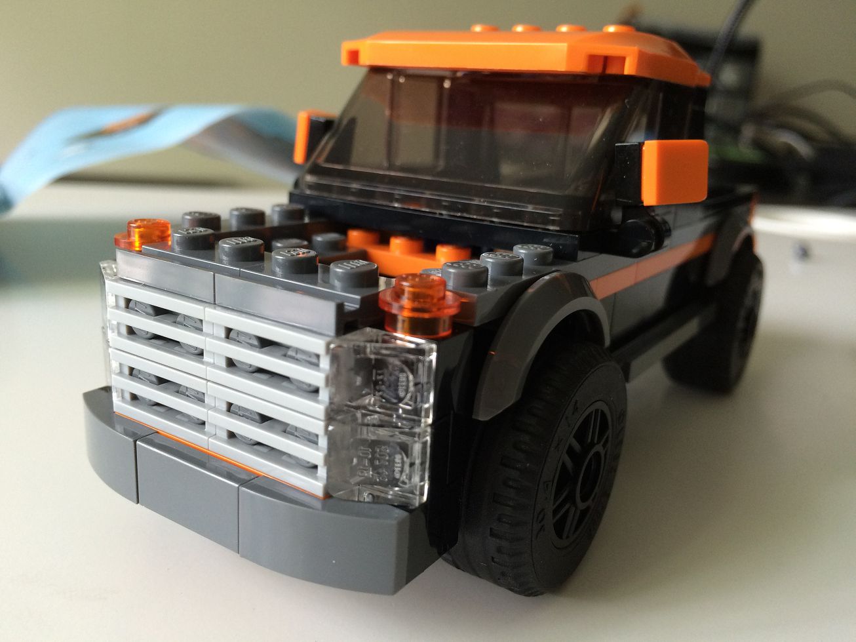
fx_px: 717
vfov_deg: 48.2
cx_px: 428
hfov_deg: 61.7
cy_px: 321
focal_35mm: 29
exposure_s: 1/30
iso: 100
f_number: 2.2
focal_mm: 4.15
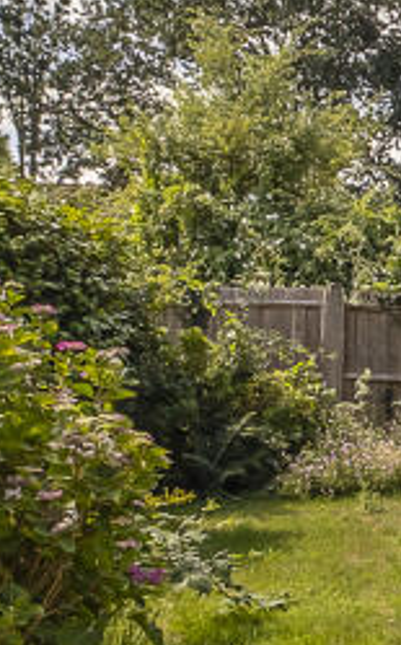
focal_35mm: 63
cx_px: 786
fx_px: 1105
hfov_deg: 16.2
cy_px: 421
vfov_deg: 32.3
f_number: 7.1
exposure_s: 1/680
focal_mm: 10
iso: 500
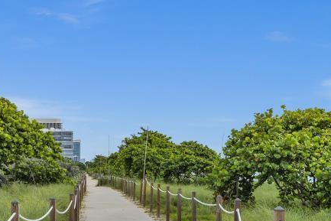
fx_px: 883
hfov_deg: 21.2
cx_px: 116
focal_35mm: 96
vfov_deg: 14.2
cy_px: 180
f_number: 8
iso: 200
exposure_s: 1/640
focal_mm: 35
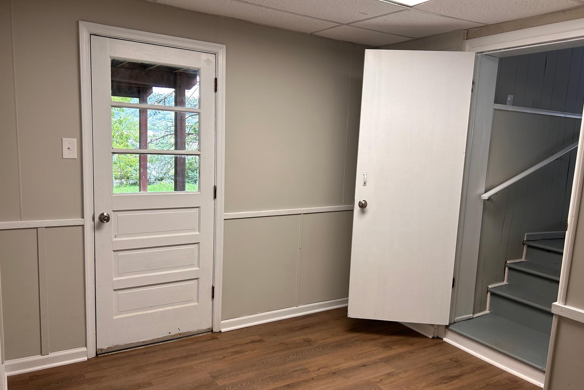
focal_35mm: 28
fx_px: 454
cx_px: 291
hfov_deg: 65.5
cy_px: 211
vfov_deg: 46.4
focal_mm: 5.7
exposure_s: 1/120
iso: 64
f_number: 1.5
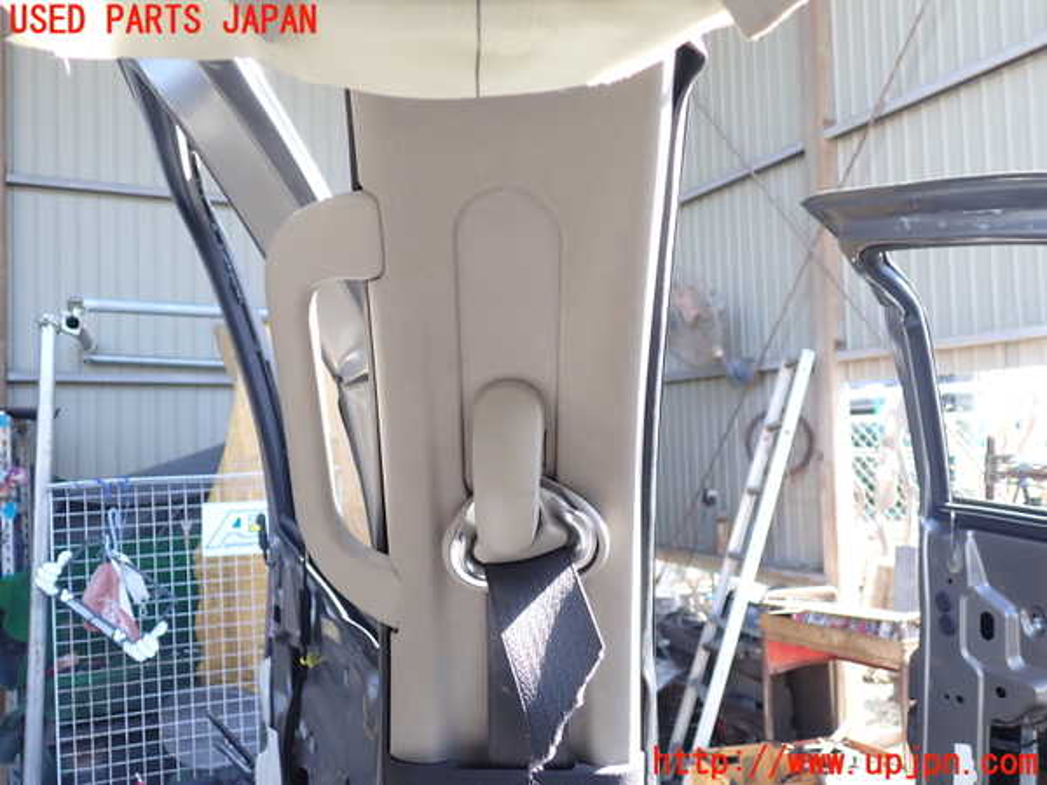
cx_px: 524
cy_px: 392
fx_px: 907
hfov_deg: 60.0
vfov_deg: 46.8
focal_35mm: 30
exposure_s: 1/80
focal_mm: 5.4
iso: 100
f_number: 2.3
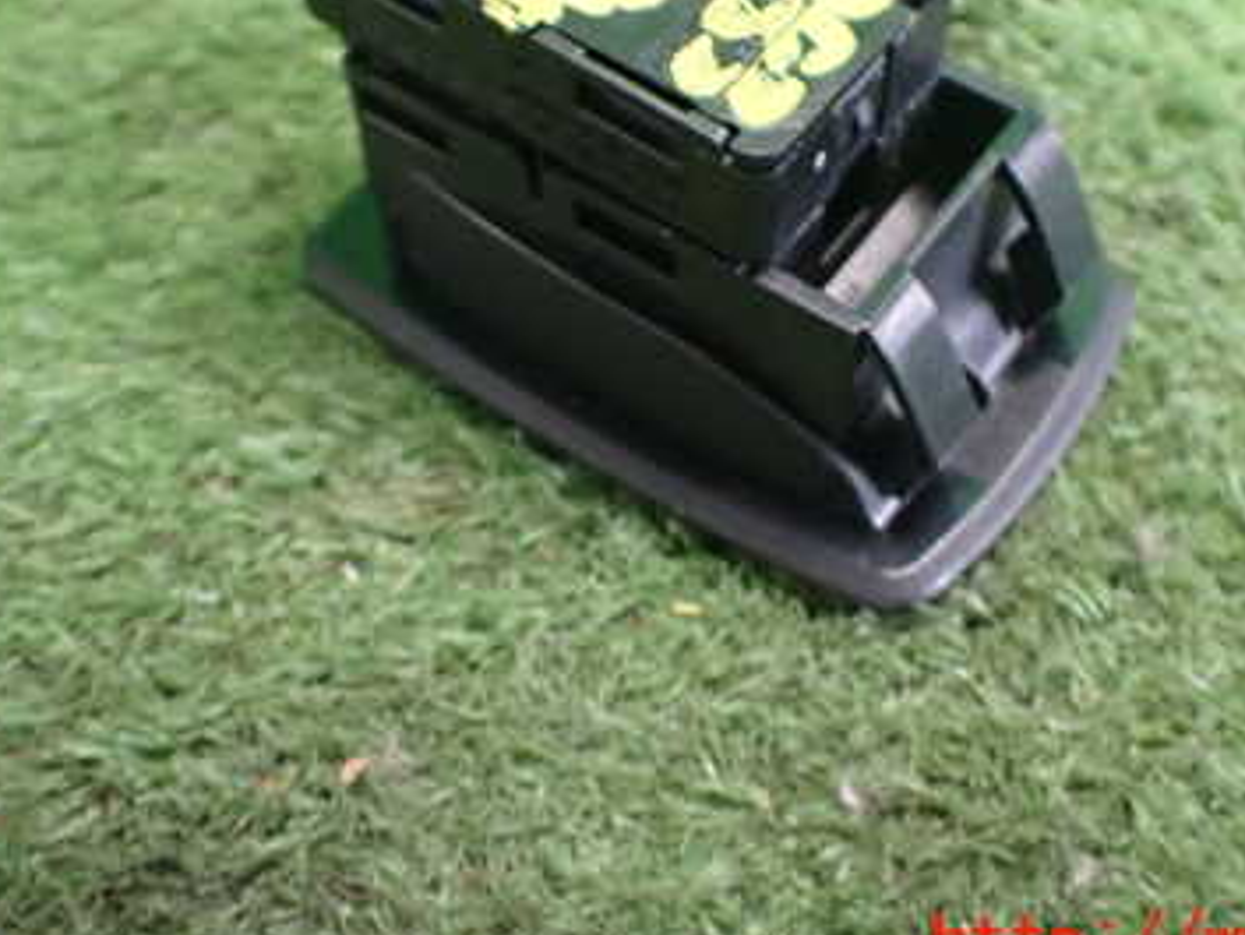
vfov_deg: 28.0
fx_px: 1835
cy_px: 198
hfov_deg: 37.5
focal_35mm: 51
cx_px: 670
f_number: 2.3
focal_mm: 5.4
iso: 800
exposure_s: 1/40
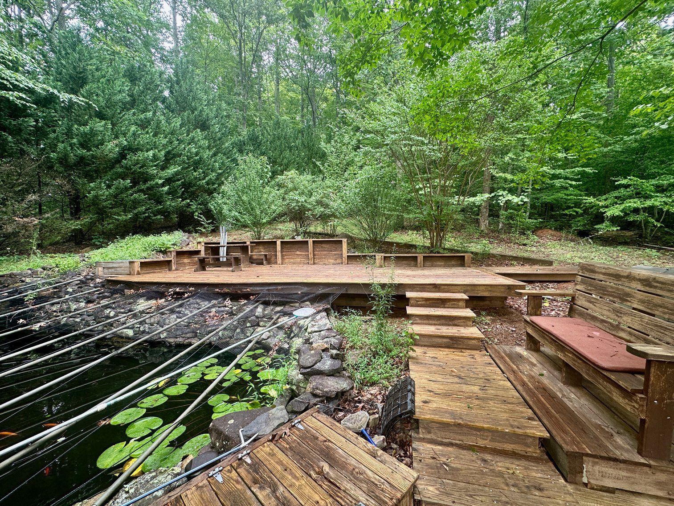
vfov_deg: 85.7
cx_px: 337
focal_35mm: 14
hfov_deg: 102.1
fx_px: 273
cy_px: 253
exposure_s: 1/99
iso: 64
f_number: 2.2
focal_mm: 2.22
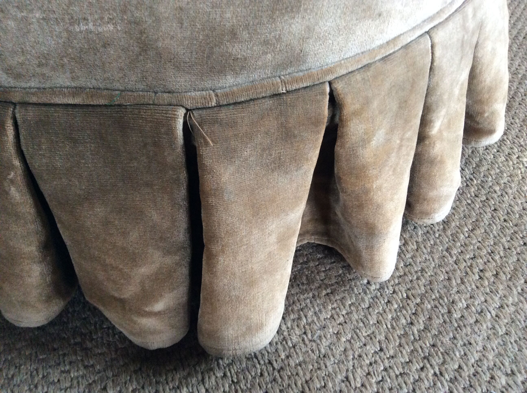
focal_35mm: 32
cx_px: 264
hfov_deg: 56.9
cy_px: 196
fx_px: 486
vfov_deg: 44.1
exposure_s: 1/25
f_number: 2.4
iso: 200
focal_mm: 3.3
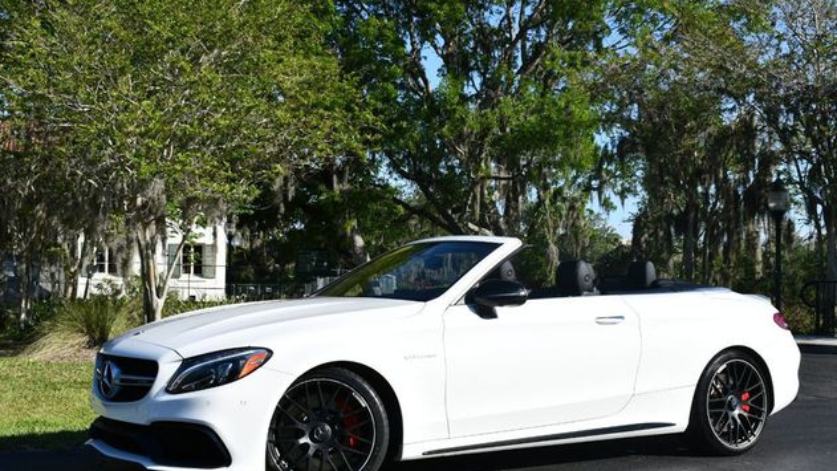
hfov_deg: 40.6
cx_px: 414
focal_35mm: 51
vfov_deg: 23.5
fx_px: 1132
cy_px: 248
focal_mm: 32
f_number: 9
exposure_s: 1/320
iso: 100
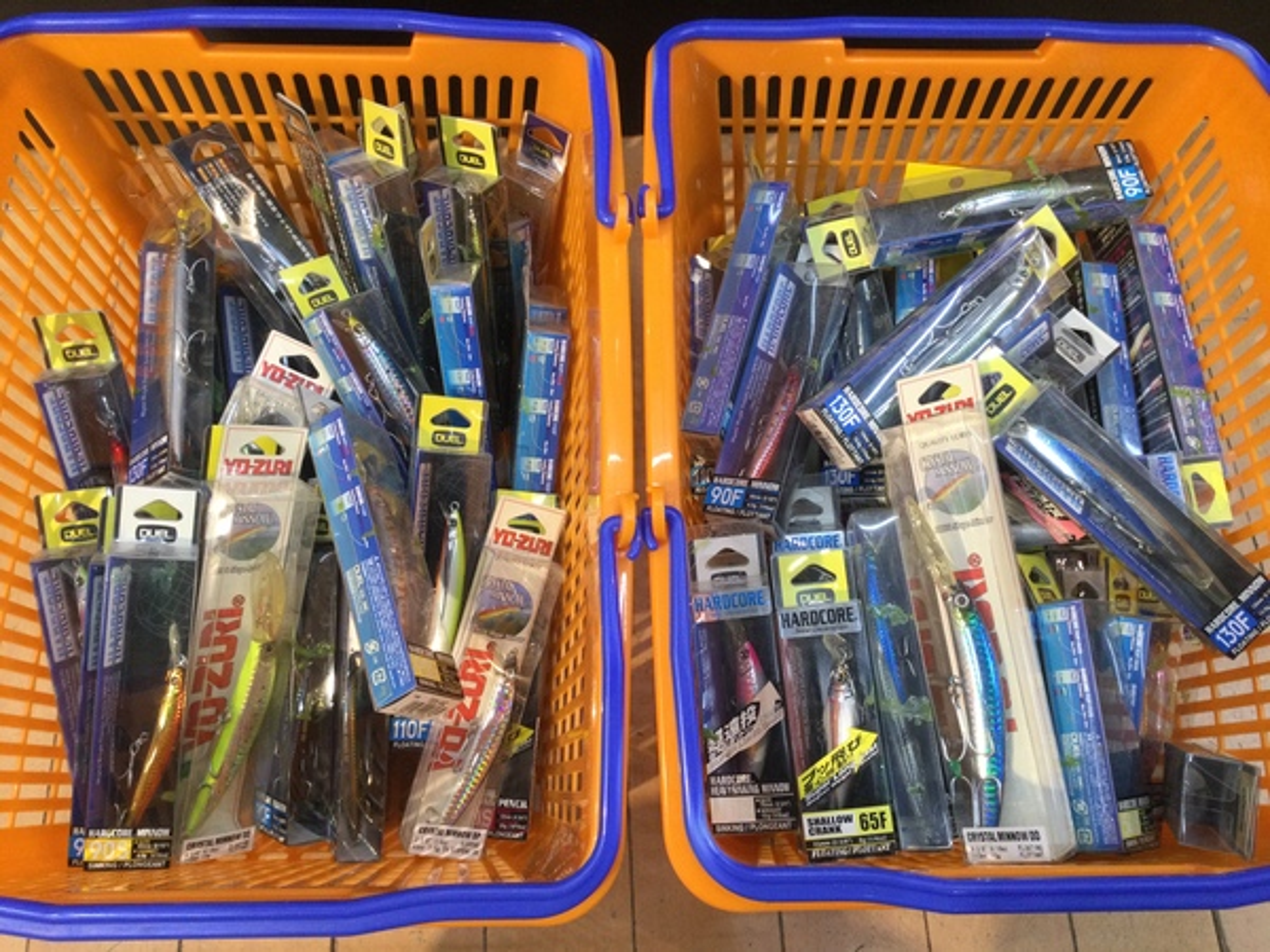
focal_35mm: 31
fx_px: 1137
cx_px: 635
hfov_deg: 58.4
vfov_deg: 45.4
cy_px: 476
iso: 32
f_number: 2.4
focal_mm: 3.3
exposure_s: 1/30
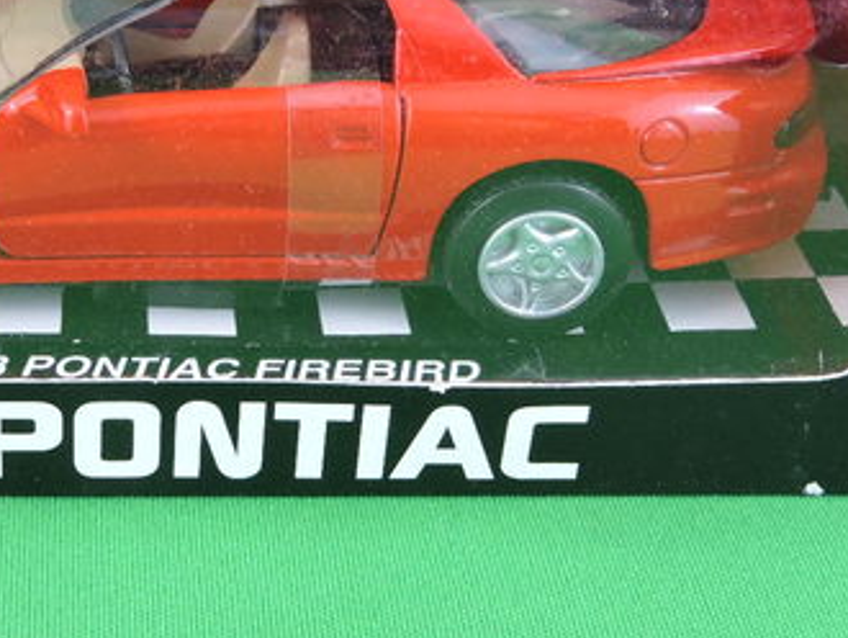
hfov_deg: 23.5
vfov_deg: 17.9
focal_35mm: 82
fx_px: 2010
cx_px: 181
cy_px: 136
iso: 280
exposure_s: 1/30
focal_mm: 6.3
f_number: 3.8
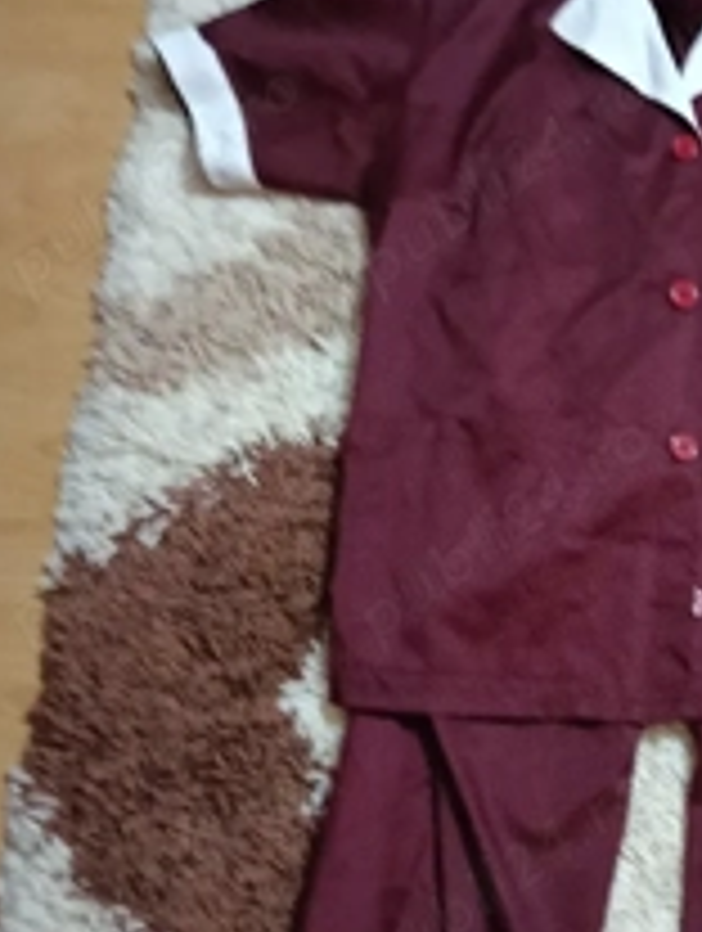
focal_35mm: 52
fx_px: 1402
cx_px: 594
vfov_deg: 36.6
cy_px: 581
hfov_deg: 27.4
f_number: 1.8
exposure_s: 1/14.3
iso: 1600
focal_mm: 3.98
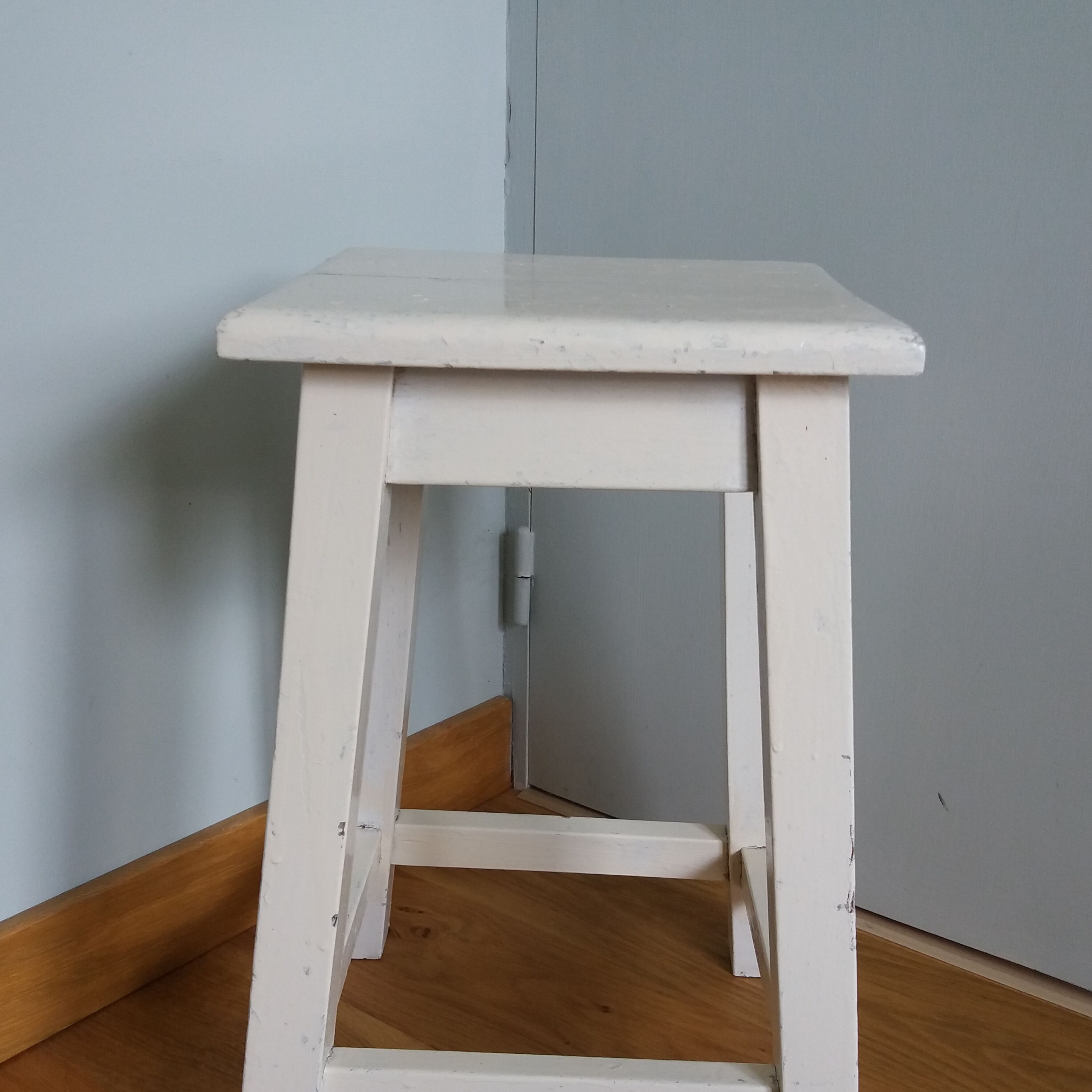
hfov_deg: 48.5
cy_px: 704
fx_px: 1213
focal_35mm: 34
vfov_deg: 47.9
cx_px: 551
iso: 80
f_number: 1.9
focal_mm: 3.7
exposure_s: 1/30
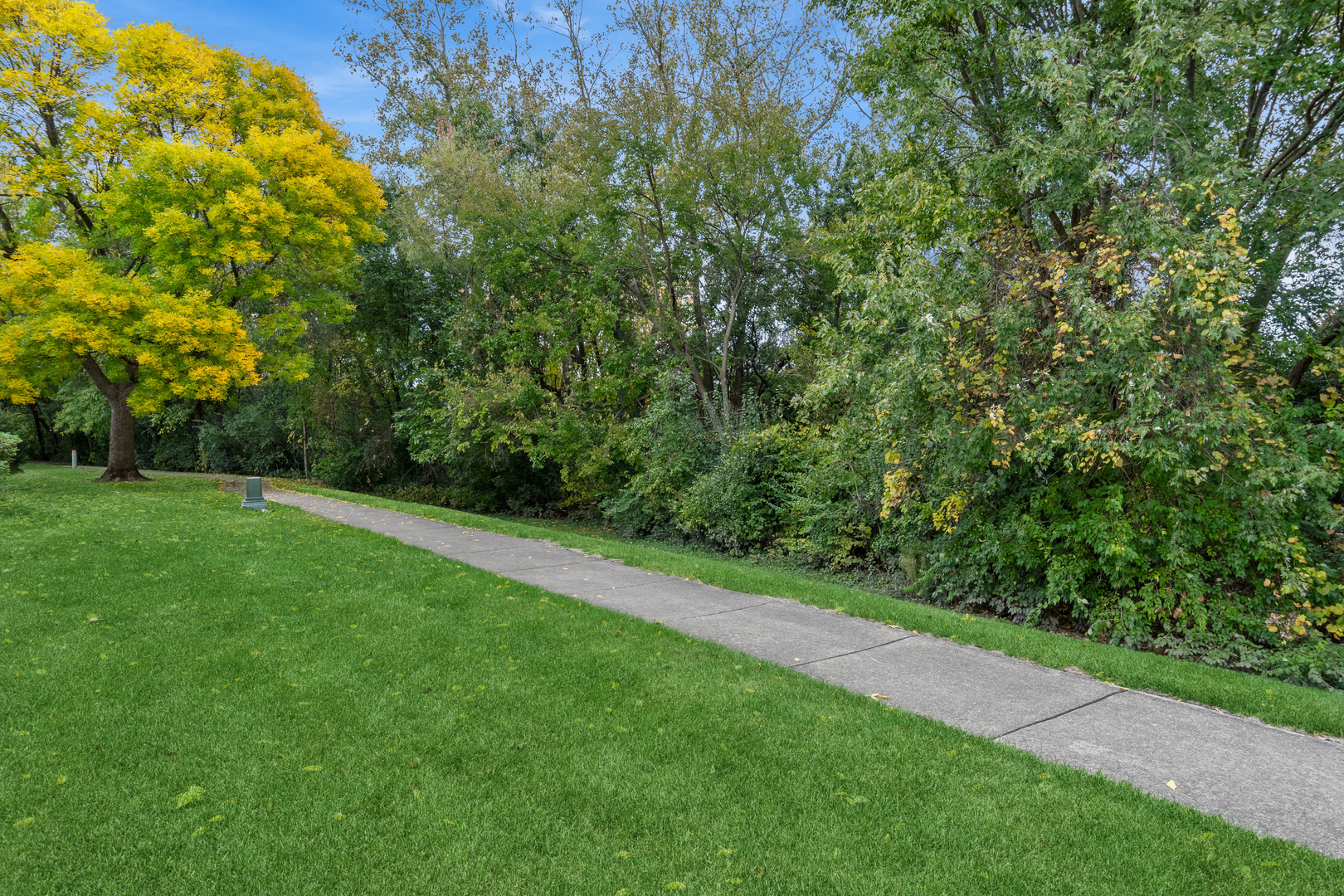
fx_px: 784
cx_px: 672
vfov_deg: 59.5
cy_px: 448
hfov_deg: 81.2
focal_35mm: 21
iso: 250
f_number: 8
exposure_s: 1/160
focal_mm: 14
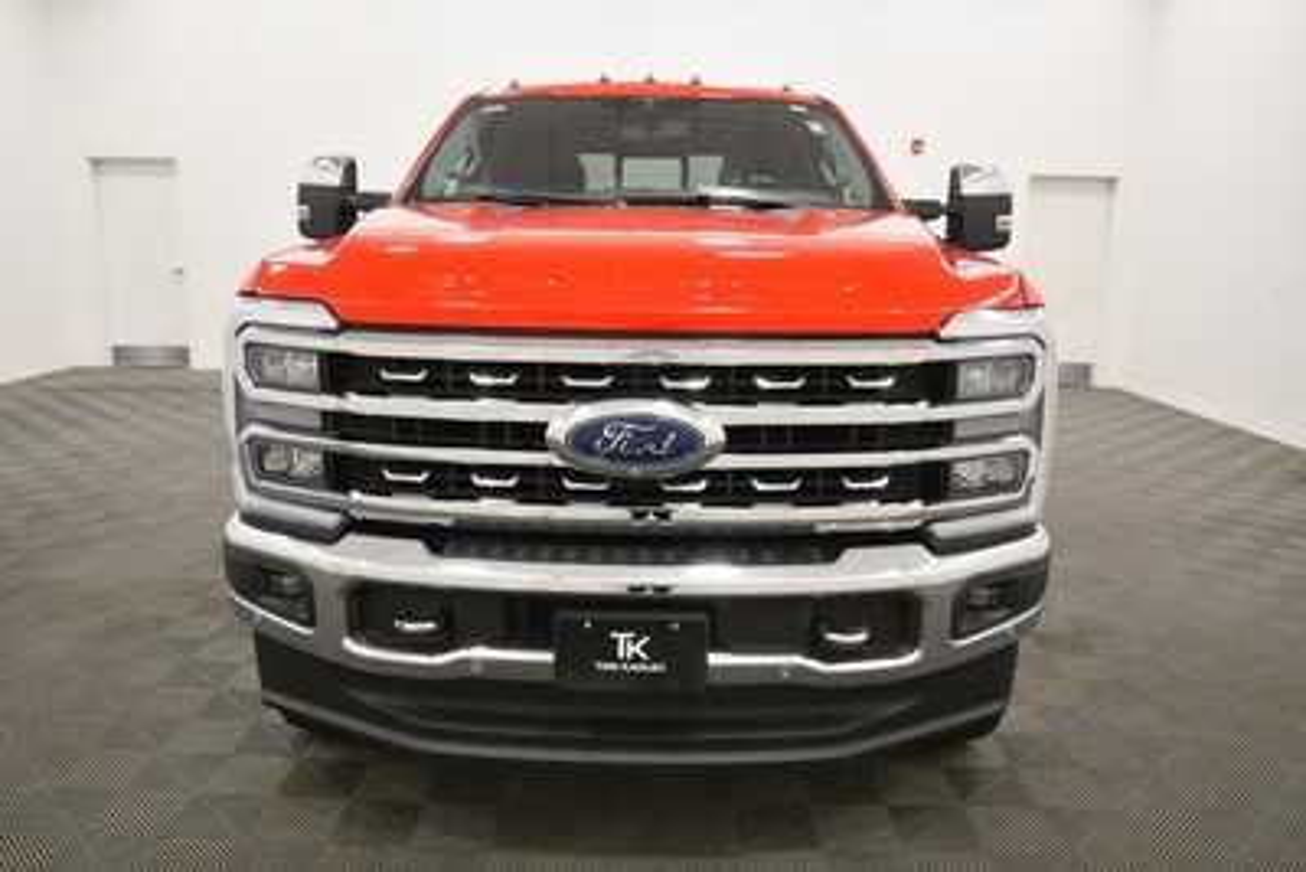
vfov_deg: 48.0
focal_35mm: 27
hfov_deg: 67.4
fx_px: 980
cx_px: 653
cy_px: 436
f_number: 5.6
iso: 800
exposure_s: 1/125
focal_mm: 18
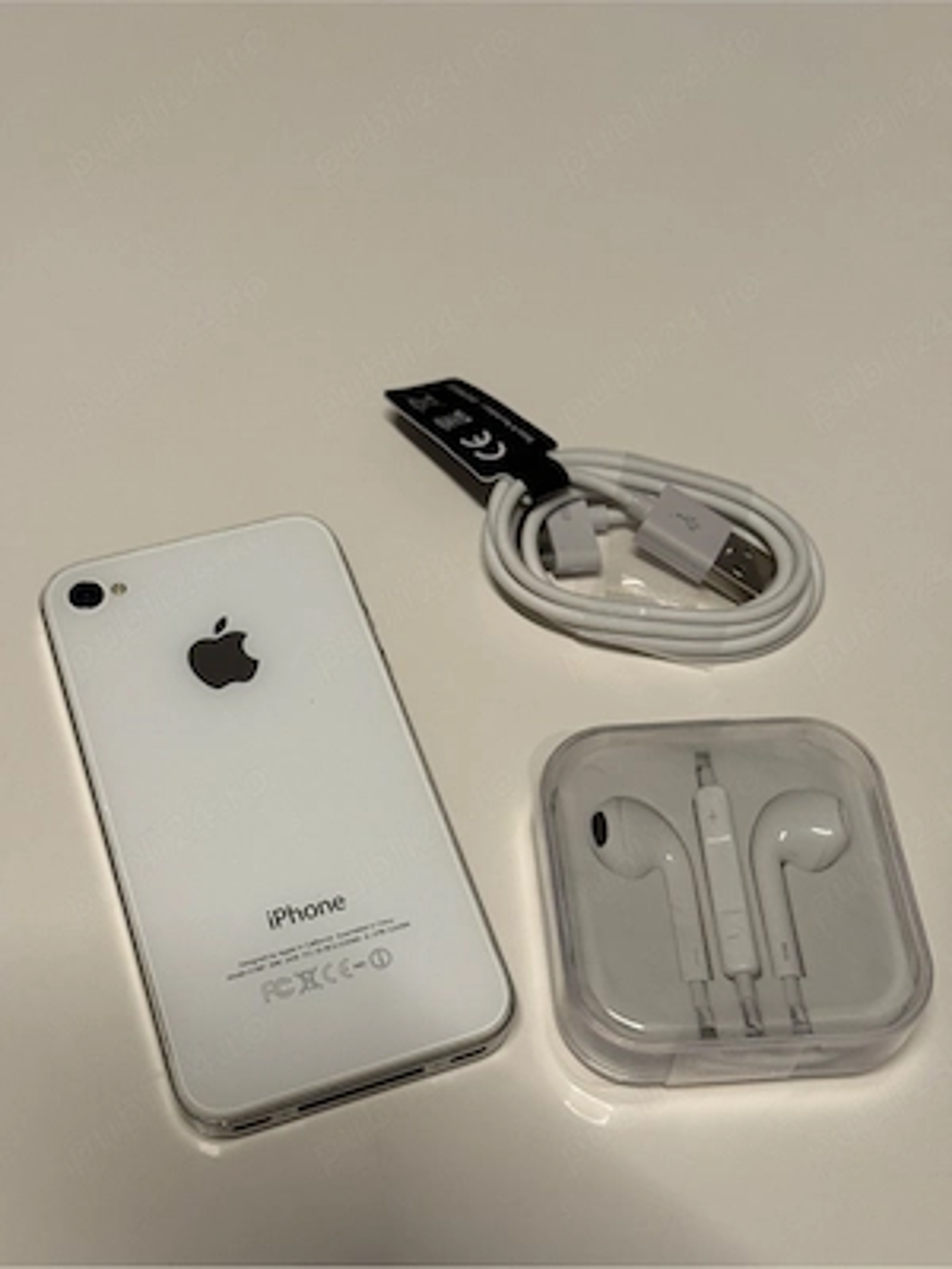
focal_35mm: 48
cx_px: 476
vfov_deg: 39.7
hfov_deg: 30.3
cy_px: 634
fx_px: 1760
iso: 100
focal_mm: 6.76
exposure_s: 1/50
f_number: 1.78
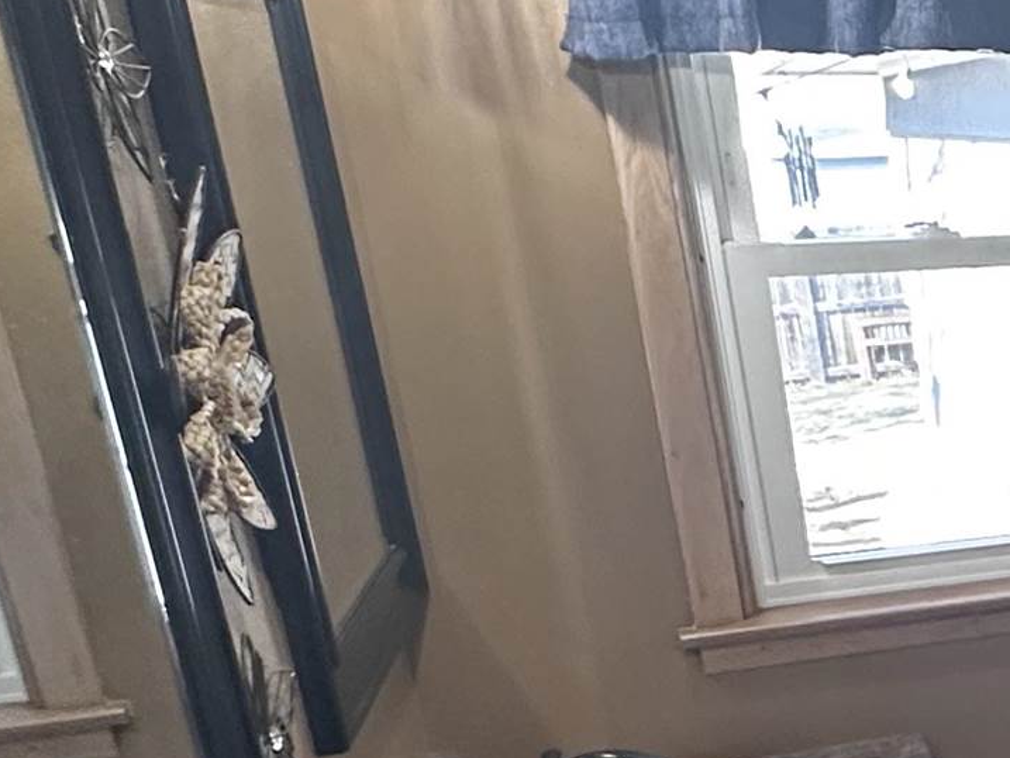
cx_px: 1697
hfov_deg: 22.7
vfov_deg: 23.9
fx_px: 1751
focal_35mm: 60
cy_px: 642
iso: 250
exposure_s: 1/60
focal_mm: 2.22
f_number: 2.2
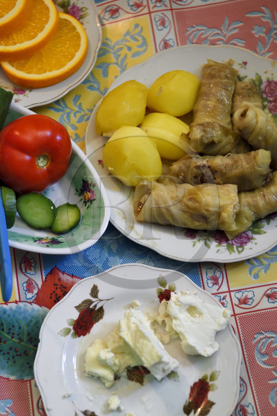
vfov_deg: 28.8
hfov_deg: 19.5
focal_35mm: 70
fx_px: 808
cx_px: 138
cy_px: 208
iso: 800
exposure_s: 1/20
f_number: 4.5
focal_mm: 70
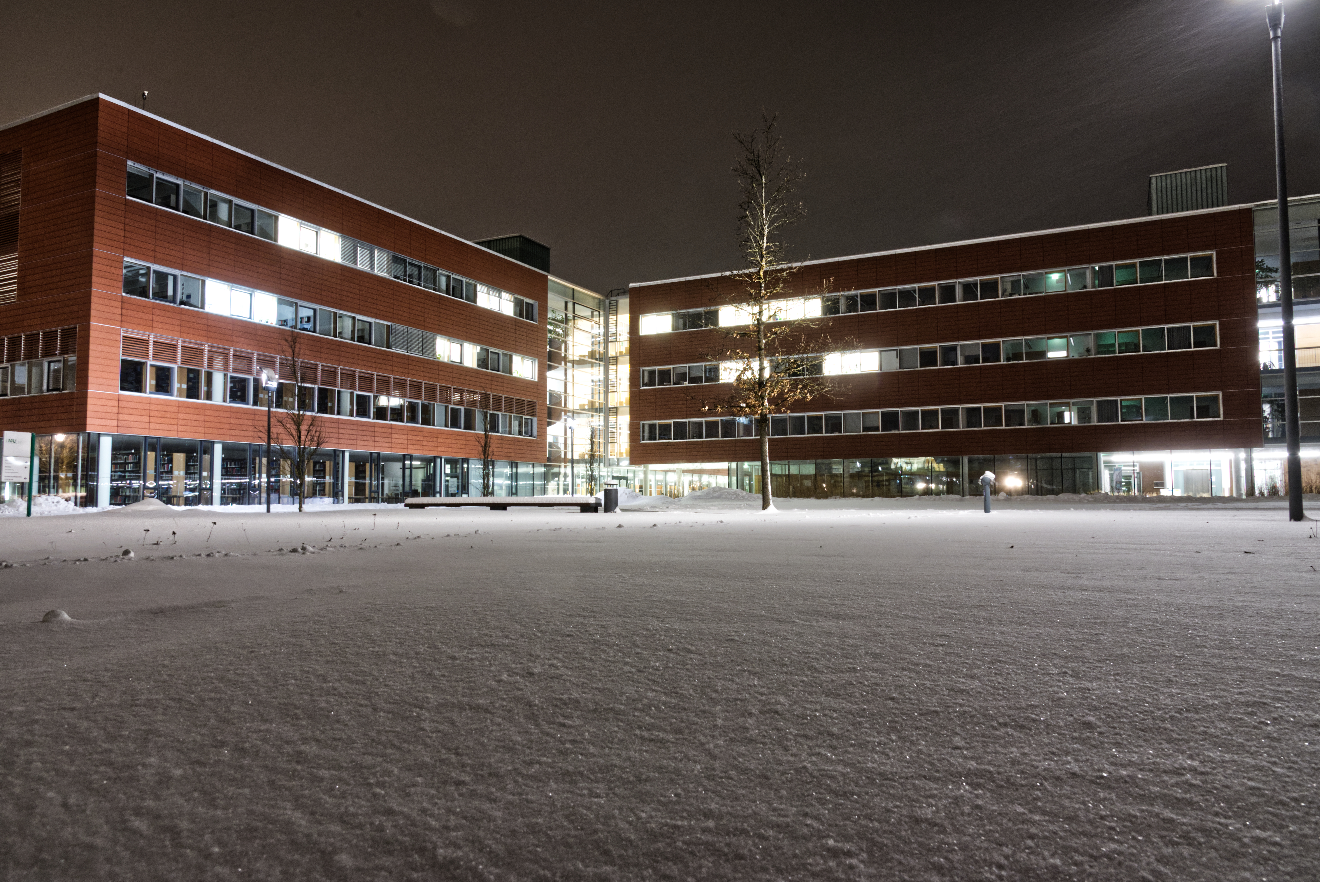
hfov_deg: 73.7
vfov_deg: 53.2
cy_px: 441
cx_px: 660
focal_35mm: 24
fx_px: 881
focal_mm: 24
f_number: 14
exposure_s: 3
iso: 1250
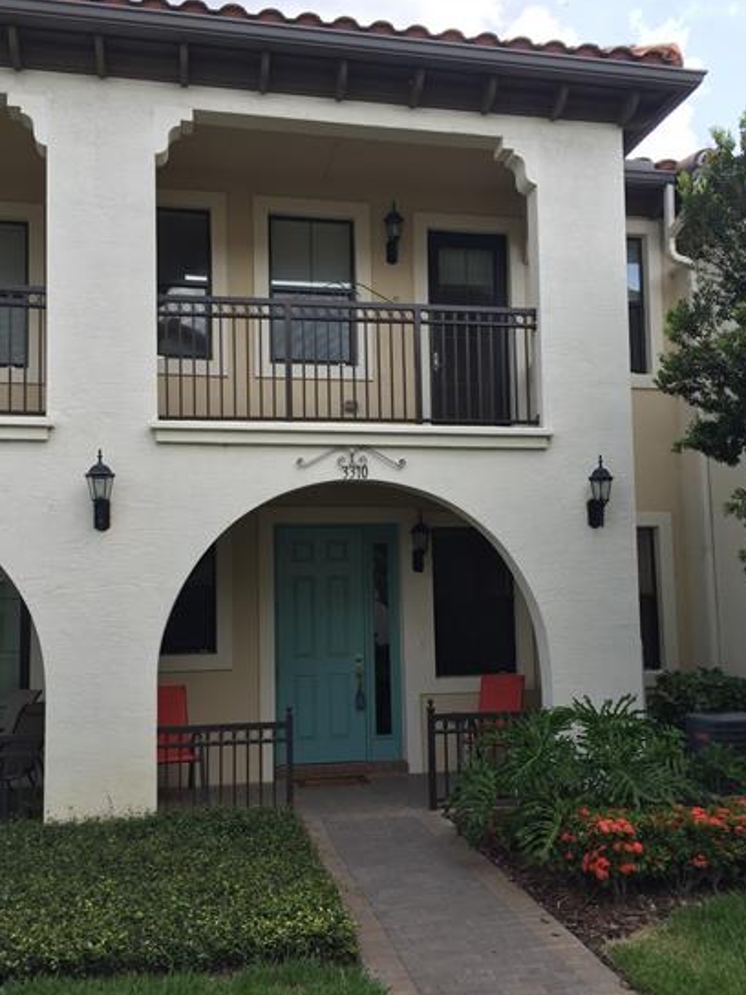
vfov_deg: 56.8
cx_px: 351
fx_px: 919
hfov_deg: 44.1
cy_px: 536
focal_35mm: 32
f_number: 2.2
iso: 32
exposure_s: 1/590
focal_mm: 4.15
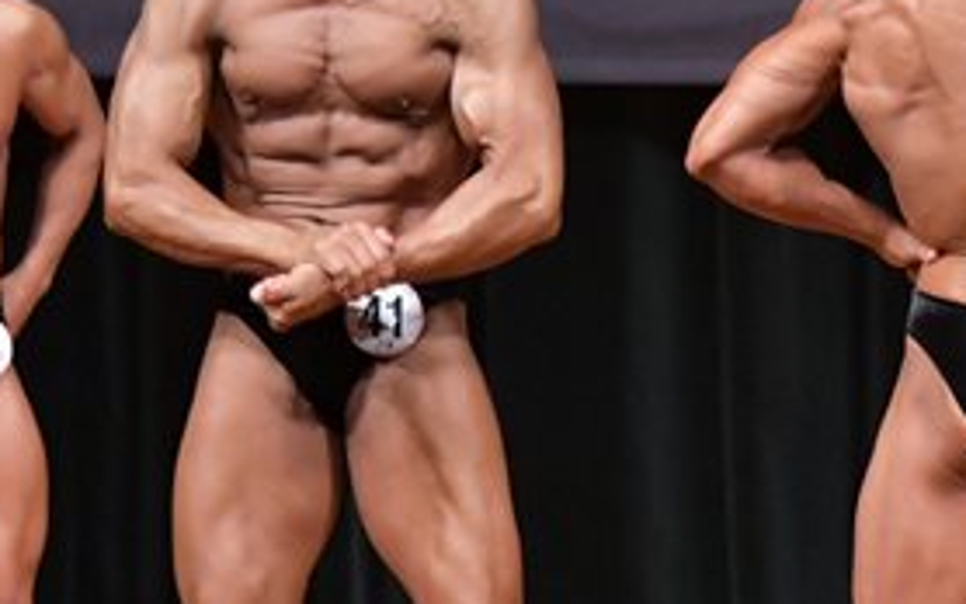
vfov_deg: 2.1
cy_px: 354
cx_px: 971
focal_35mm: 639
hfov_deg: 3.3
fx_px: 16830
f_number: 5.6
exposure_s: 1/400
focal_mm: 150
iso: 6400
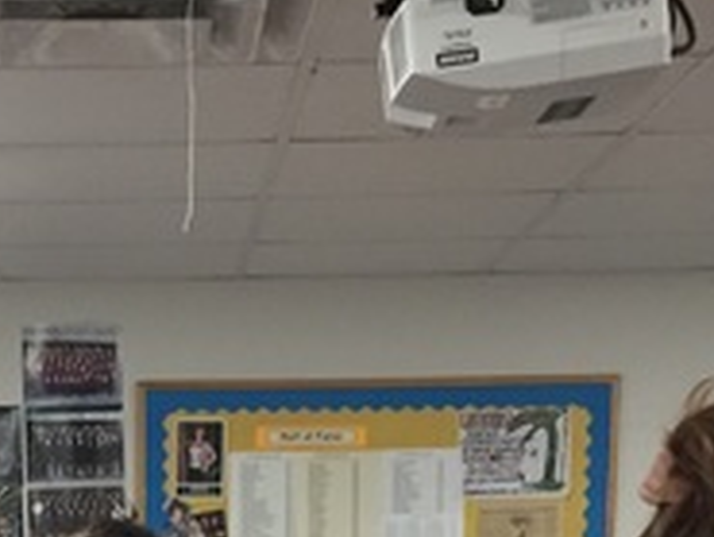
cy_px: 1001
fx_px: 2332
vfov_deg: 12.0
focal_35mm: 113
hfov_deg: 17.1
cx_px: 31
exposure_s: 1/30
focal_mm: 4.15
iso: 160
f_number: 2.2
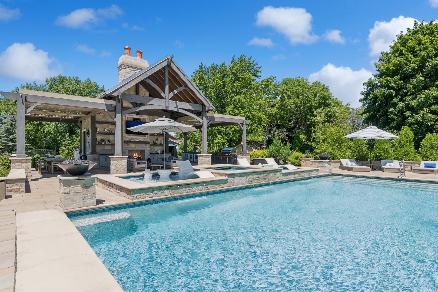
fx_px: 219
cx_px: 219
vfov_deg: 67.4
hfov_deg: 90.0
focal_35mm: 18
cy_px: 146
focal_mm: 12
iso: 250
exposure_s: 1/320
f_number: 8
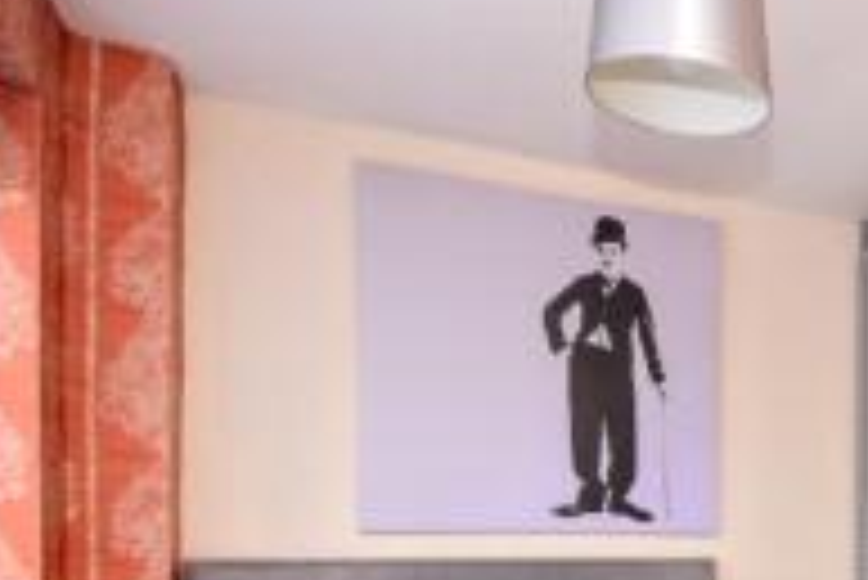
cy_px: 569
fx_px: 893
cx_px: 944
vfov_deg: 33.2
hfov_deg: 41.7
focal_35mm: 37
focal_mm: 10
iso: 400
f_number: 5
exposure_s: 1/60
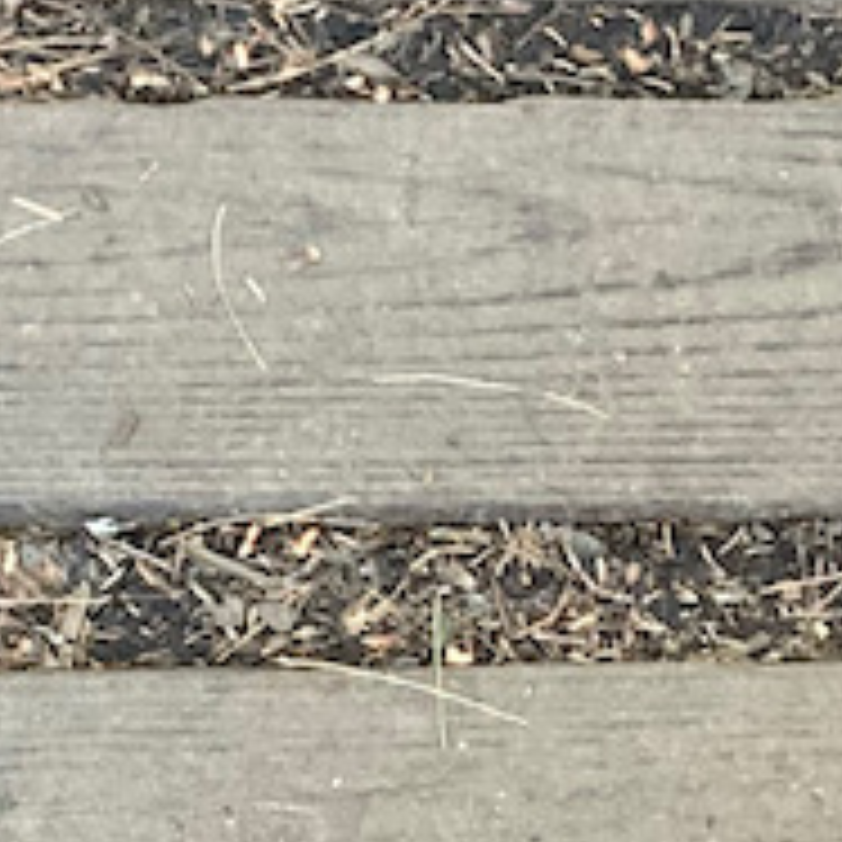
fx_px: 4651
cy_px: 878
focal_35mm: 169
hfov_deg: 10.3
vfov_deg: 10.2
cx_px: 531
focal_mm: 3.99
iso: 250
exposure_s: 1/60
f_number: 1.8
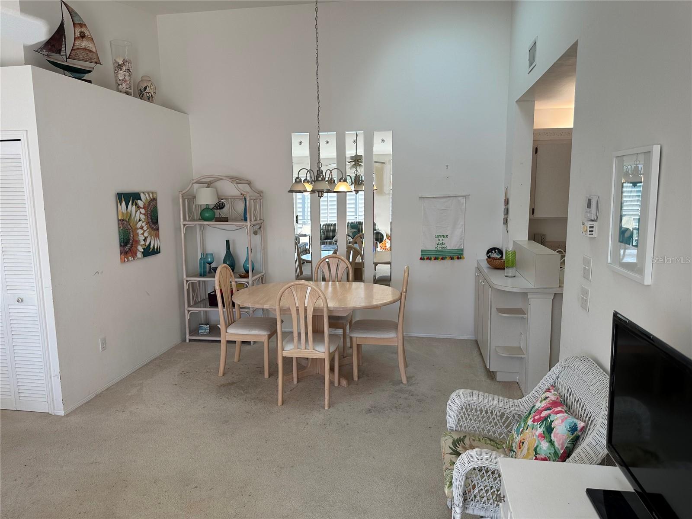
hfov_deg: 71.6
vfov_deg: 56.8
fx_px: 480
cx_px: 346
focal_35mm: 24
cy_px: 260
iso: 64
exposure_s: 1/195
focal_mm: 6.86
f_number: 1.78
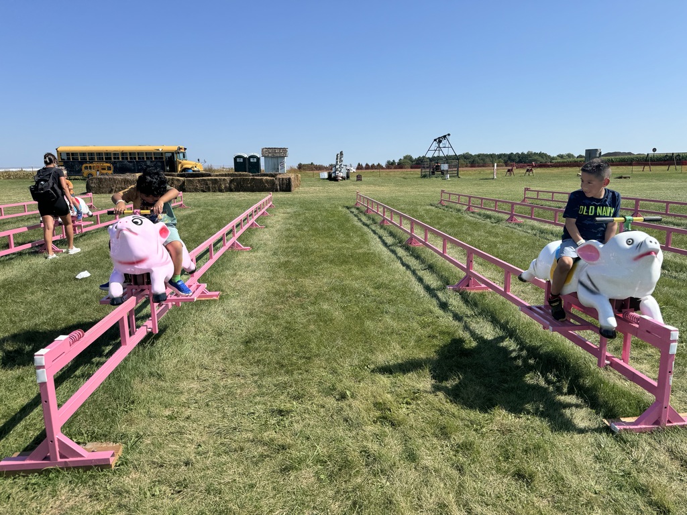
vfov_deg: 56.8
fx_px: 476
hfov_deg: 71.6
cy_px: 258
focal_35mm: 24
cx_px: 344
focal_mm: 6.76
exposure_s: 1/4608
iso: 80
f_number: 1.78
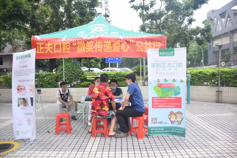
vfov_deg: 48.0
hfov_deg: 67.4
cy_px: 79
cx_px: 118
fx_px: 178
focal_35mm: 27
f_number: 3.5
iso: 320
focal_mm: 18
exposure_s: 1/250
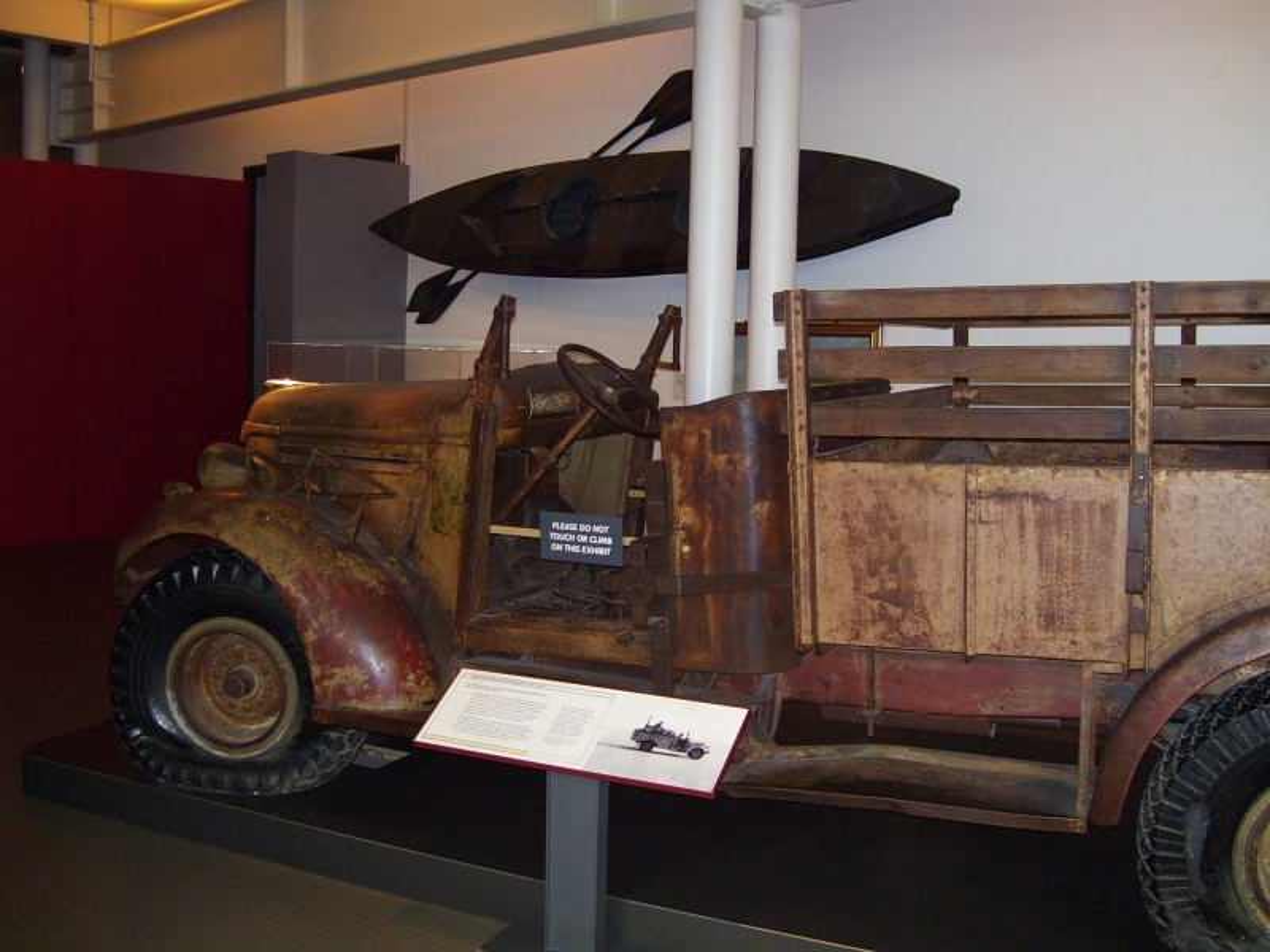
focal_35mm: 36
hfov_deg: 51.4
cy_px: 476
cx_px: 635
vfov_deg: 39.7
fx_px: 1321
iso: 200
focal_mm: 6
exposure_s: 1/60
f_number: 2.7
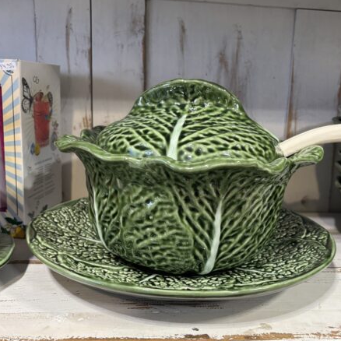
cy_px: 183
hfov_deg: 47.1
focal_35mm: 35
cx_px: 190
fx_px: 390
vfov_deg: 47.2
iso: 250
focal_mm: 5.96
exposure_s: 1/50
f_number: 1.6
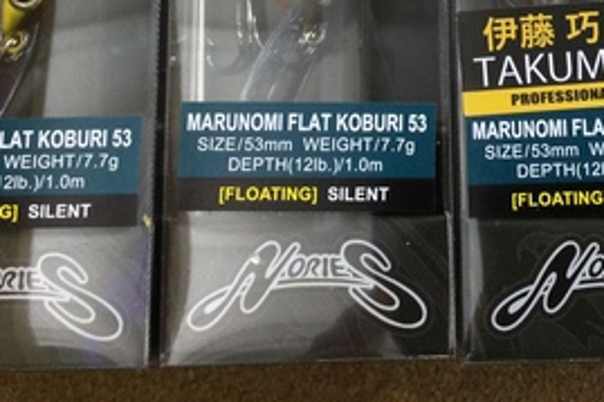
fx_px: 1207
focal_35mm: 72
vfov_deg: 17.9
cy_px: -85
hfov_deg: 27.7
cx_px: 458
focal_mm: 3.3
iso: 80
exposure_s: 1/30
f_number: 2.4
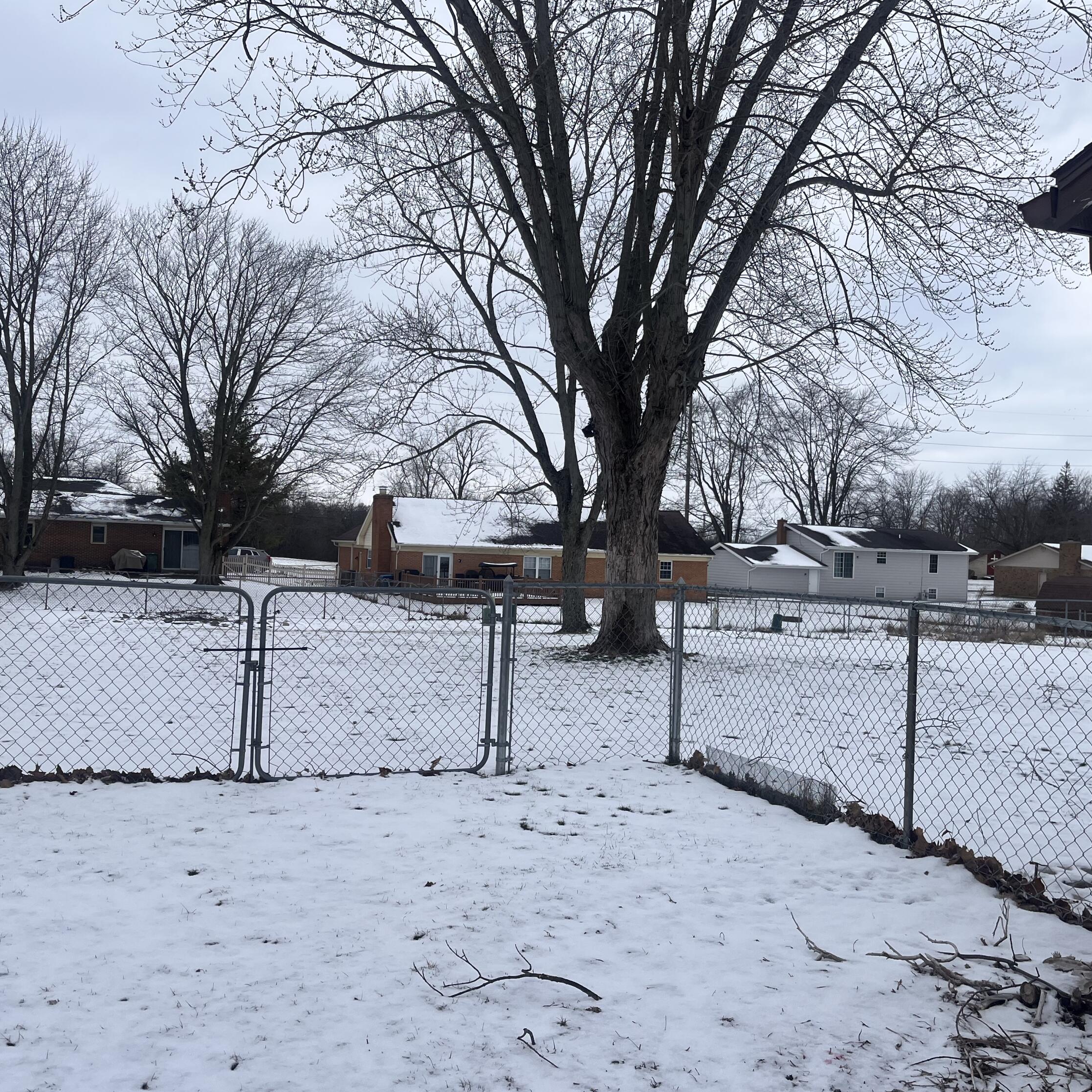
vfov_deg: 52.5
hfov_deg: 52.5
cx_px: 555
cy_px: 544
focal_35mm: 31
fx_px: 1106
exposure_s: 1/3049
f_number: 1.6
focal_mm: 5.1
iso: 50
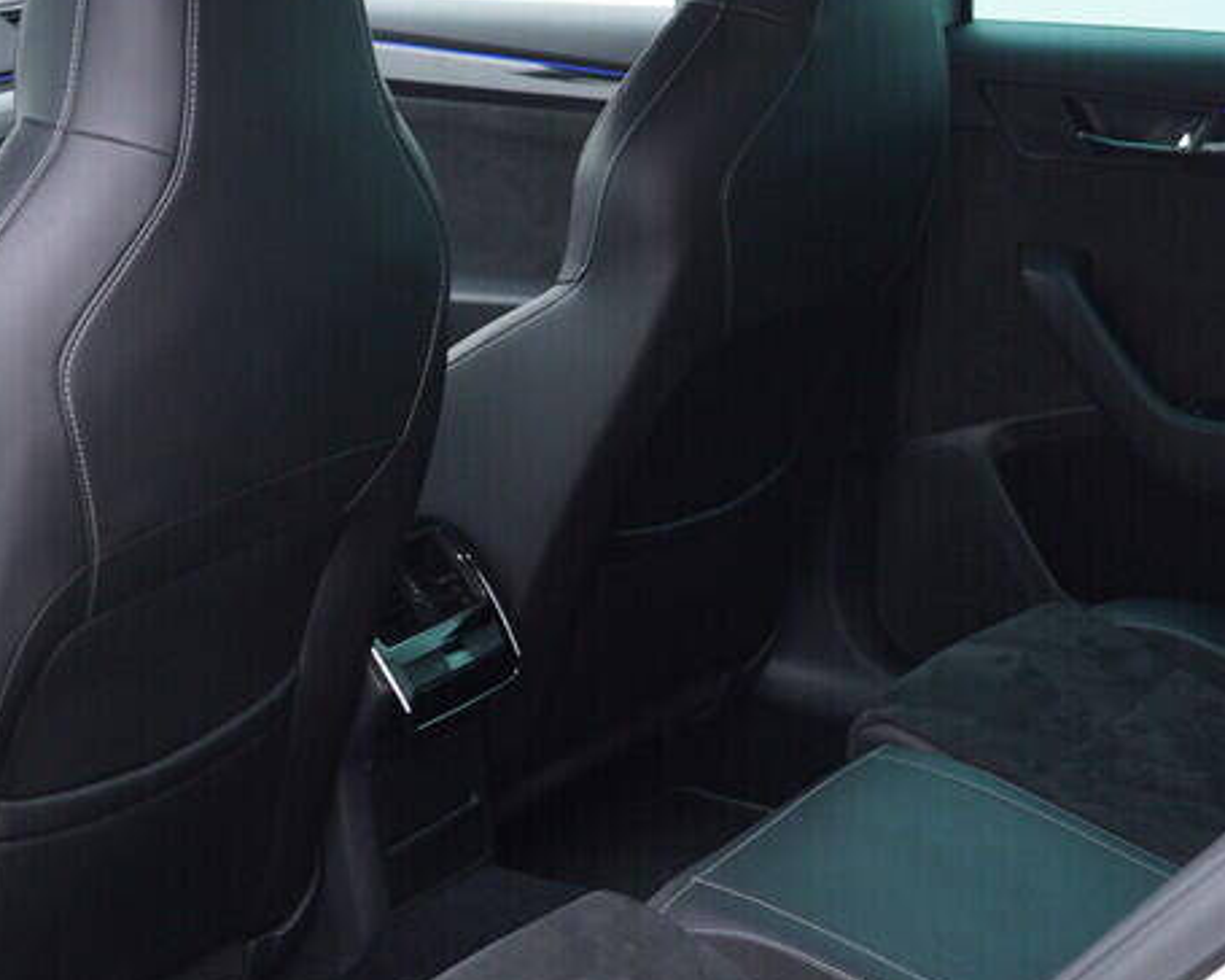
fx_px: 2755
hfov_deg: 25.0
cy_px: 709
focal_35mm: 76
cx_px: 458
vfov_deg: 20.0
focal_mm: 24
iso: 200
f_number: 2.8
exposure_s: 1/40
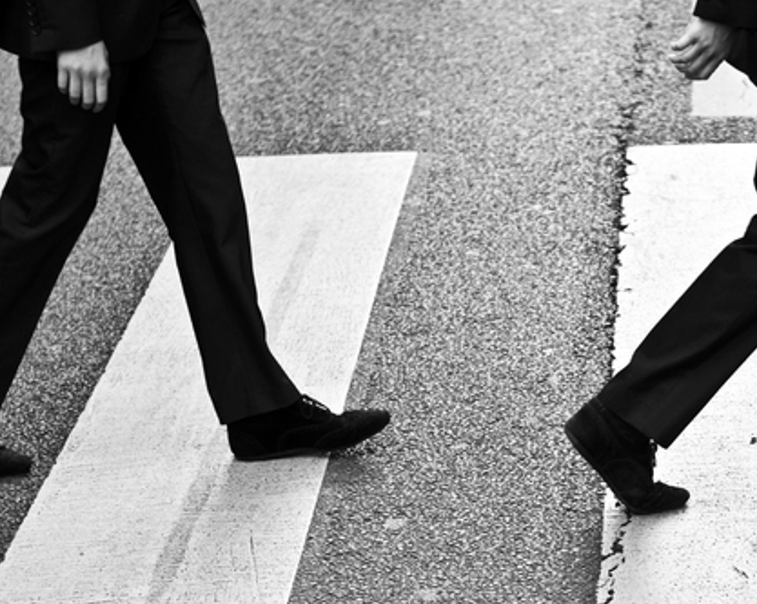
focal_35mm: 135
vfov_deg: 11.4
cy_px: 418
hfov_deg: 14.2
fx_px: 3022
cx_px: 595
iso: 200
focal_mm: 50
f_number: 2.8
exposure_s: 1/400
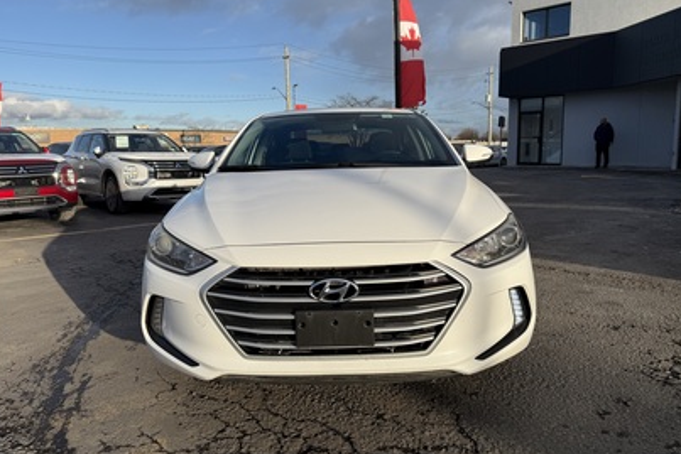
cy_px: 212
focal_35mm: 26
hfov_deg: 69.4
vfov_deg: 49.6
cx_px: 341
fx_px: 492
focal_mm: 6.76
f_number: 1.78
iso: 80
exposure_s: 1/4673
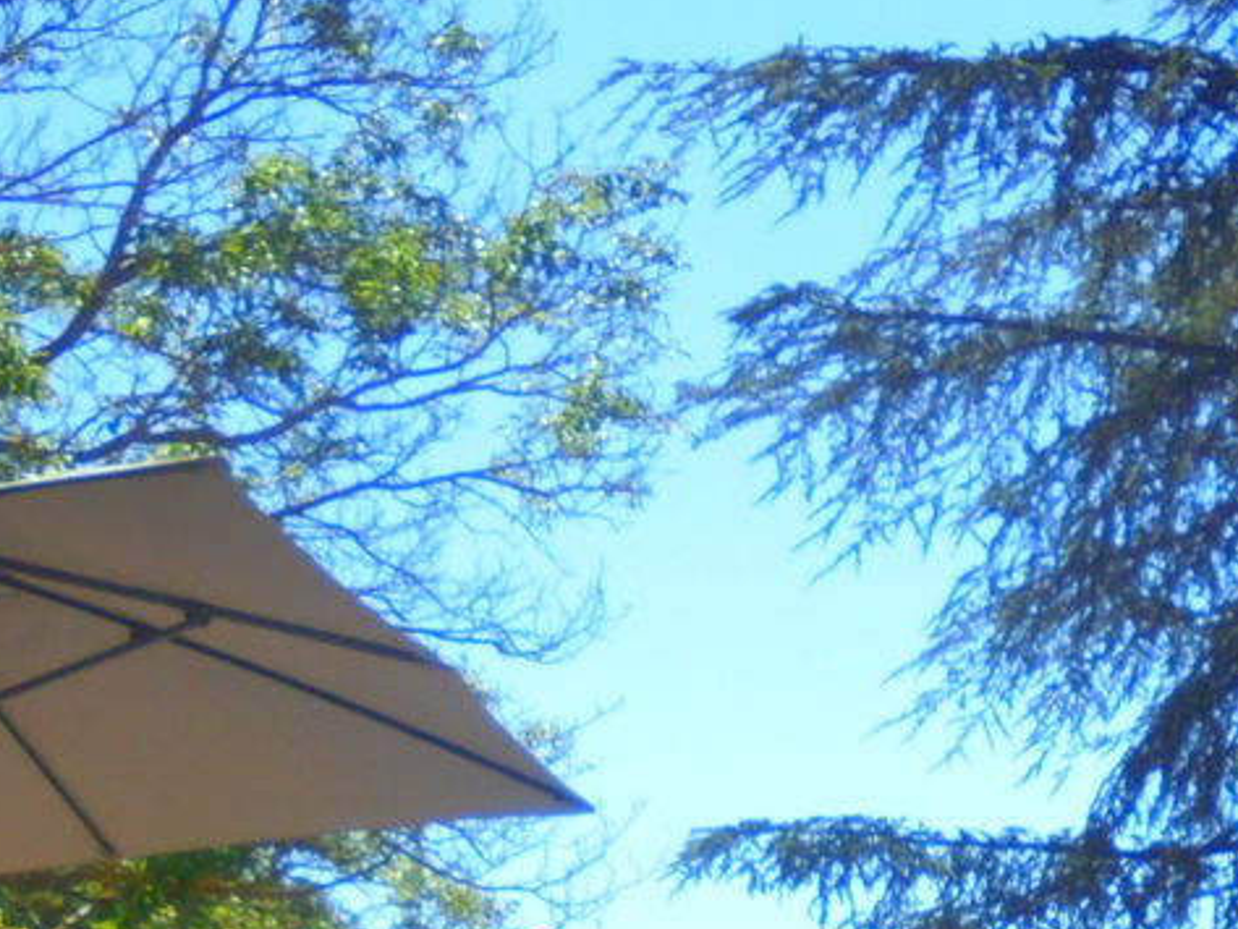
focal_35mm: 88
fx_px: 3148
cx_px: 858
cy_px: 1465
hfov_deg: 22.1
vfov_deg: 15.3
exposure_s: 1/500
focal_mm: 4.6
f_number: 3.5
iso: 100
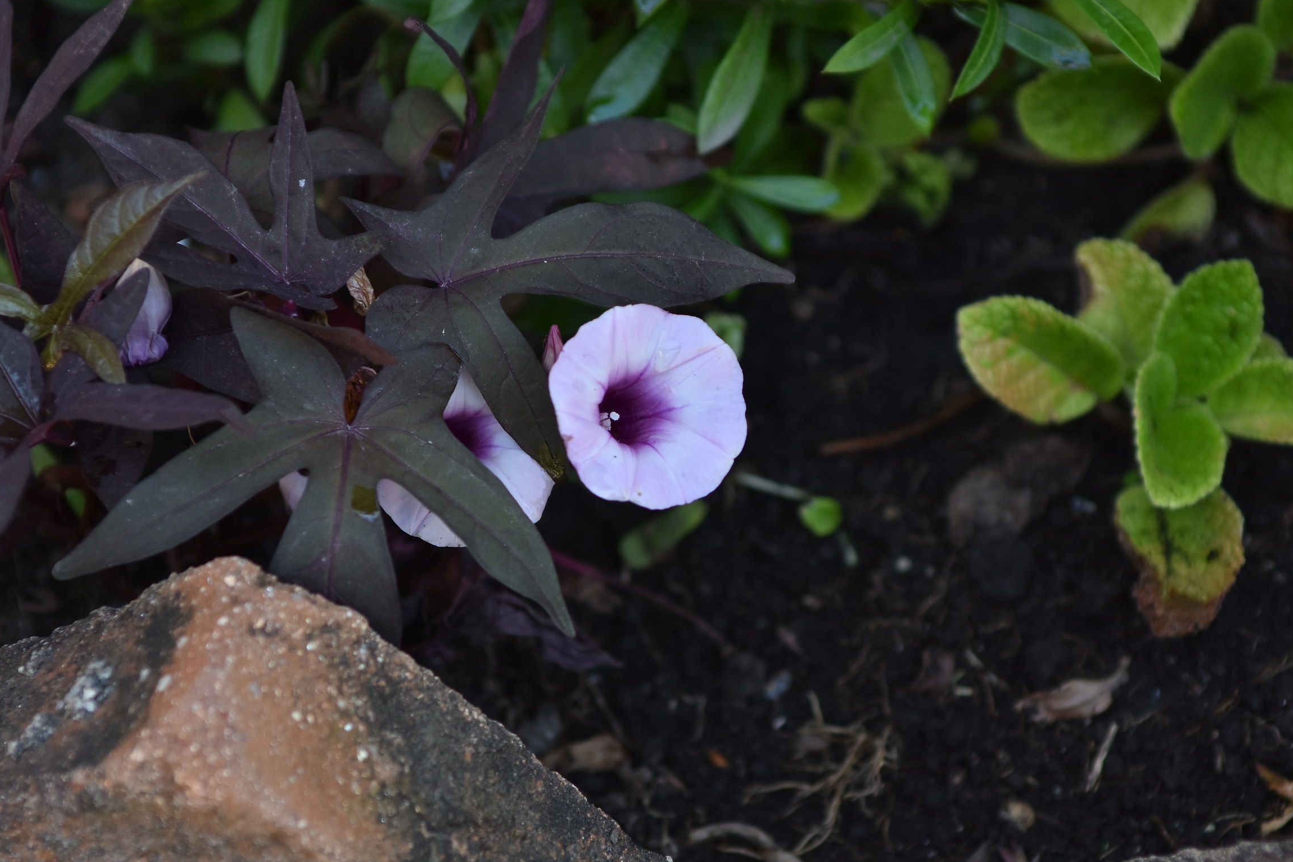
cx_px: 648
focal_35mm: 107
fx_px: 3843
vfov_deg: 12.8
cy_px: 436
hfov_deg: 19.1
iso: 400
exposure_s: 1/250
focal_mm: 68
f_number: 5
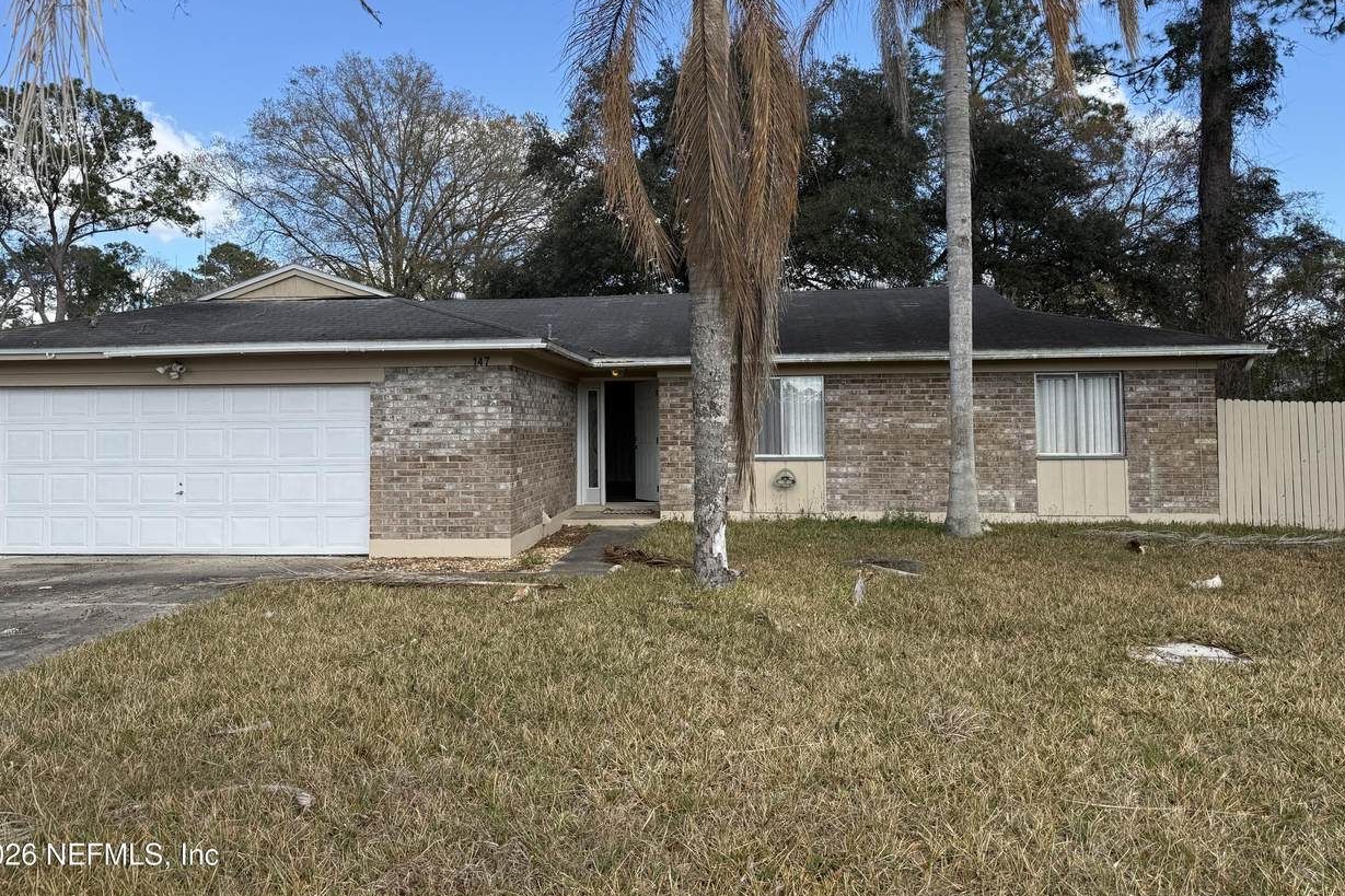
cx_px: 648
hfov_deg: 69.4
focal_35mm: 26
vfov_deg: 49.4
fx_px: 971
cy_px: 377
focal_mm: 6.76
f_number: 1.78
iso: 80
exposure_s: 1/1812
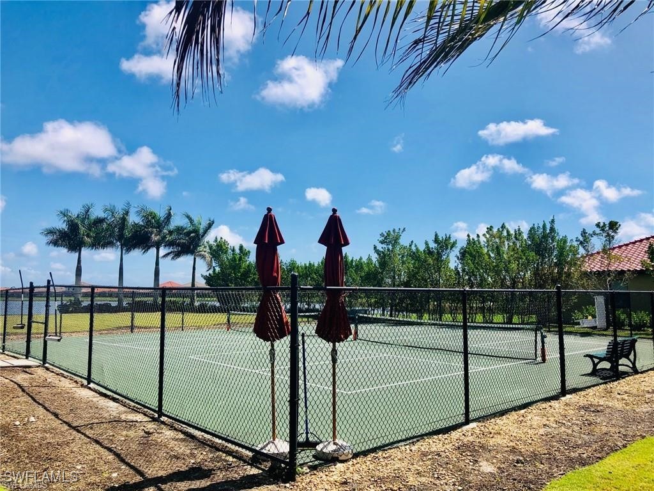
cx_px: 327
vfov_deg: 49.7
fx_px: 529
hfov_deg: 63.4
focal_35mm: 28
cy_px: 246
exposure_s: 1/2857
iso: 25
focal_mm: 3.99
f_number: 1.8
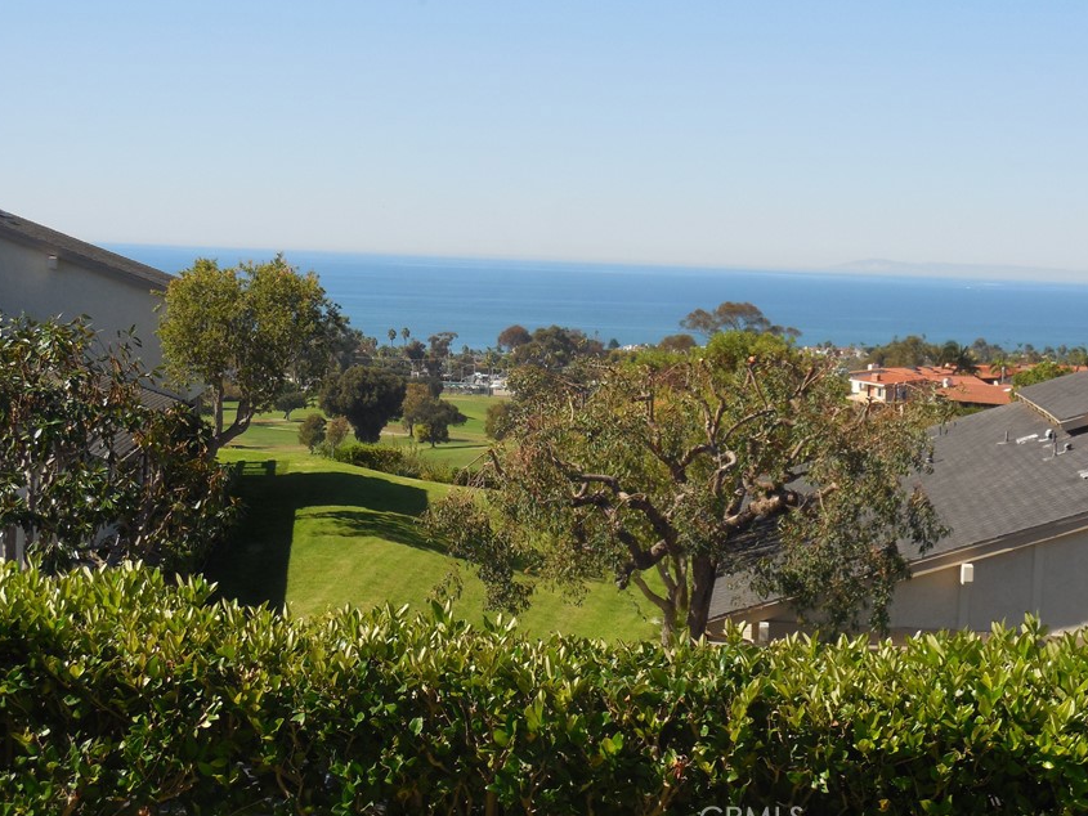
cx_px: 623
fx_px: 2515
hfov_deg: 24.4
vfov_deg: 18.4
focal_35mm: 80
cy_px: 342
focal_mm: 10.9
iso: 125
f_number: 4.2
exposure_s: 1/500
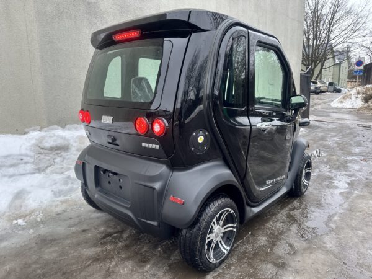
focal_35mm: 24
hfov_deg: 71.6
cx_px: 186
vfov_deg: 56.8
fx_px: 258
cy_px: 140
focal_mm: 6.86
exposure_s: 1/121
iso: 80
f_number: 1.78
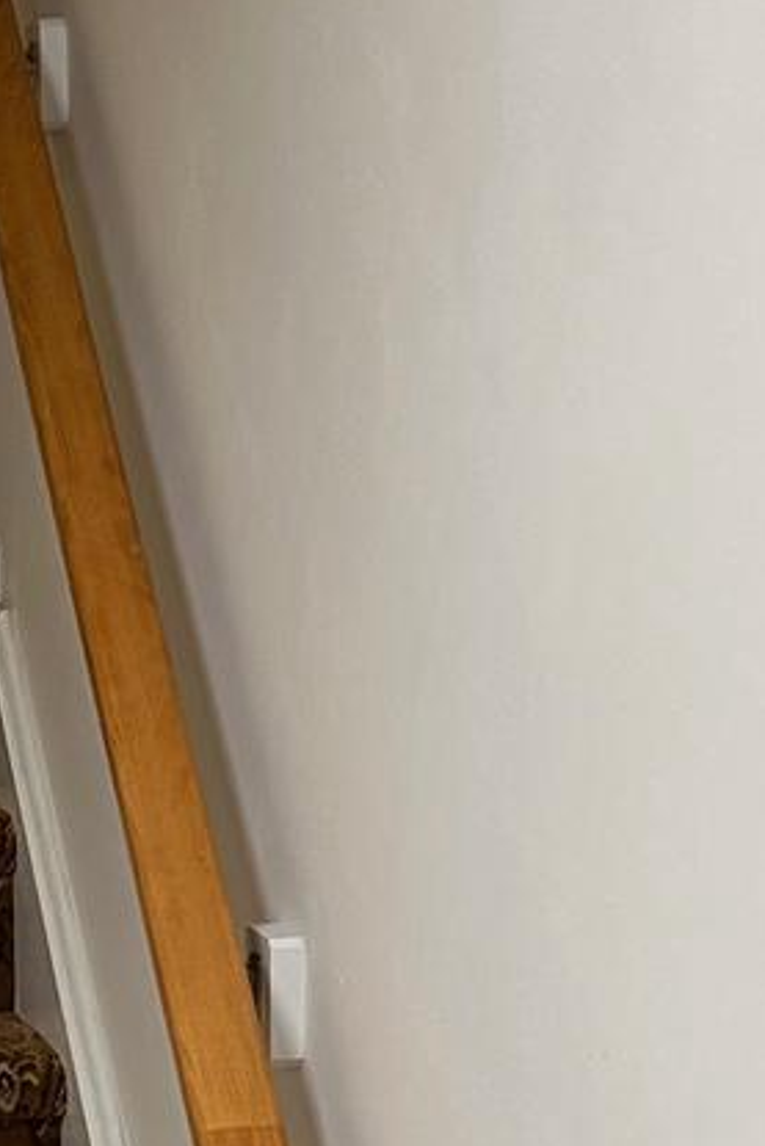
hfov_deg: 13.4
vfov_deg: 19.8
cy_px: 1160
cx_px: -102
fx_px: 3185
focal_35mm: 100
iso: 100
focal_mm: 5.7
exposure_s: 1/60
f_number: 1.5
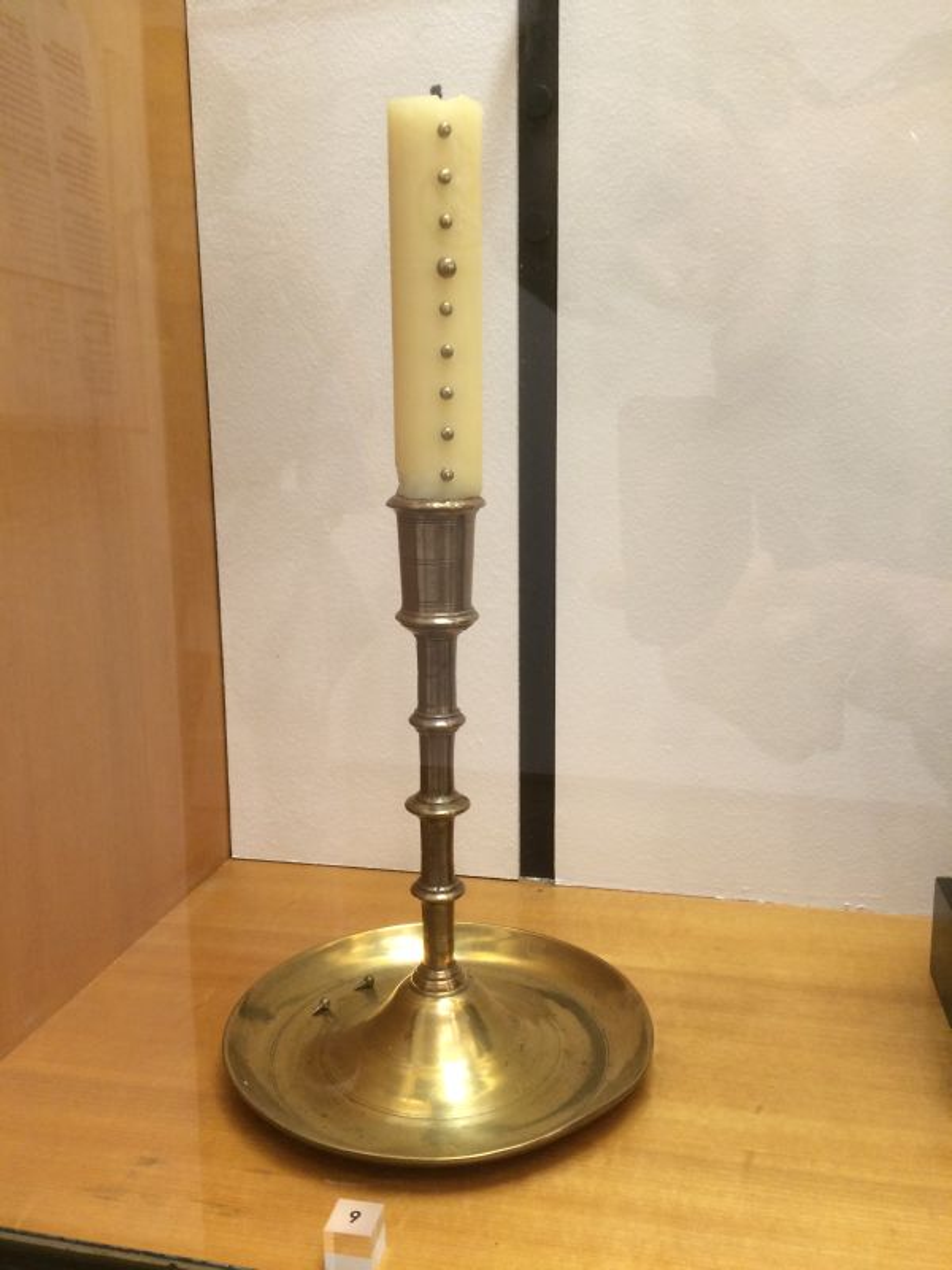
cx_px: 476
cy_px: 635
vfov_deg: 61.7
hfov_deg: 48.2
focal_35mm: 29
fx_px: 1063
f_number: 2.2
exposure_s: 1/33
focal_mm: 4.15
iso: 160
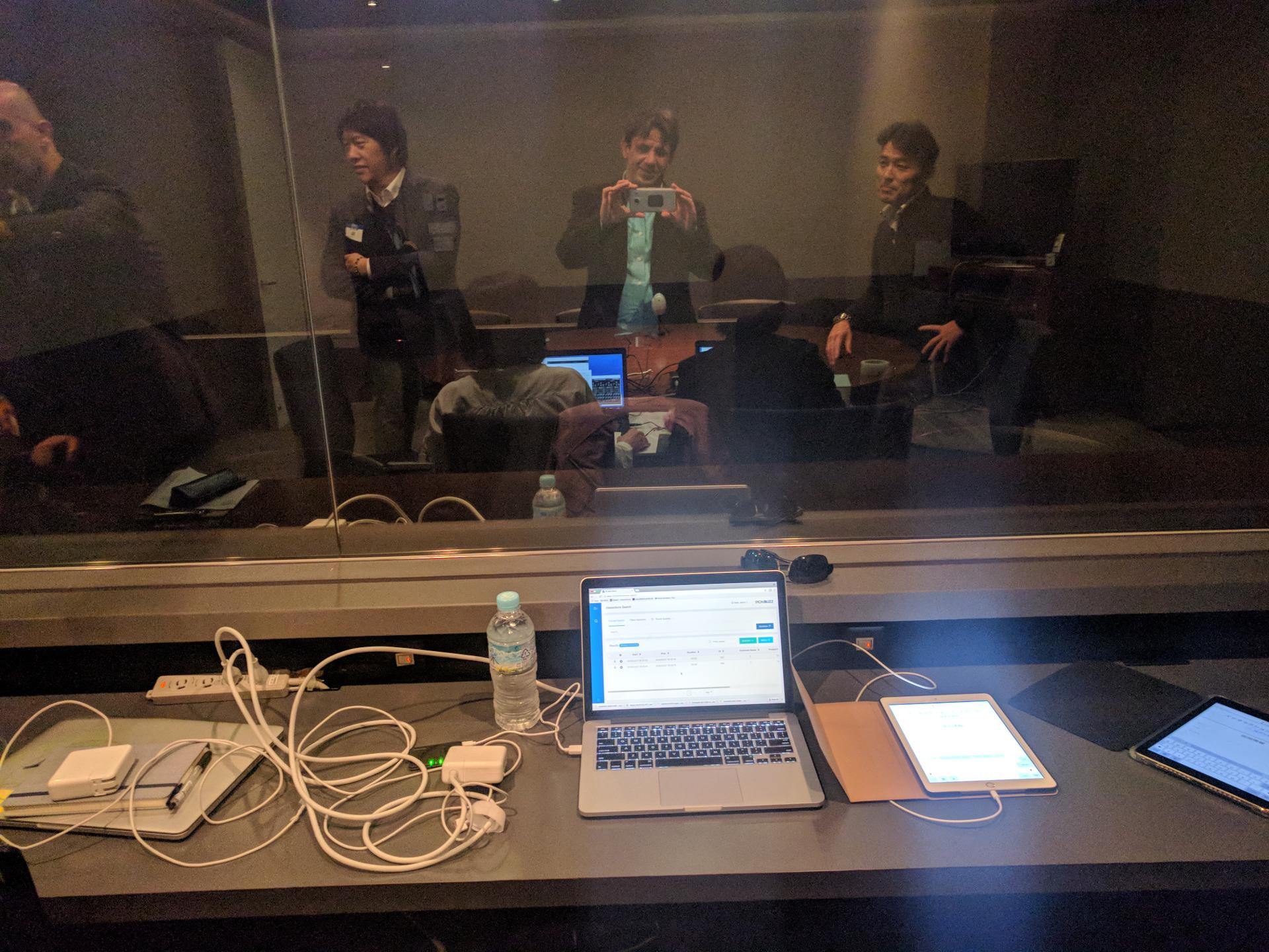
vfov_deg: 53.1
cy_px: 476
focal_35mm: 26
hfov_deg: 67.3
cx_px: 634
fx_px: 953
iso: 405
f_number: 2
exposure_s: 1/41.2
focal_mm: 4.67
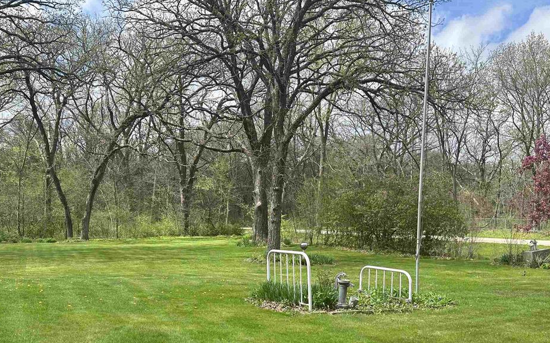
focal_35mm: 35
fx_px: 525
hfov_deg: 55.3
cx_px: 276
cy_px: 250
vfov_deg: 35.6
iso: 80
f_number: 1.78
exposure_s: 1/2110
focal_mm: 6.86
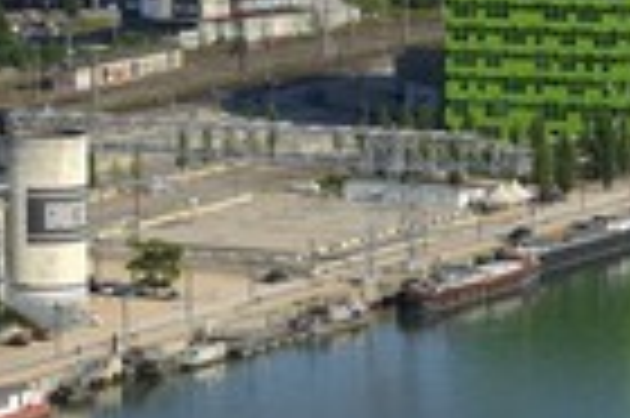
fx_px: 6572
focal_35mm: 376
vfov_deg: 3.6
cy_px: 126
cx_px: -4
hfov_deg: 5.5
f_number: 11
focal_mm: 125
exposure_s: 1/320
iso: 200
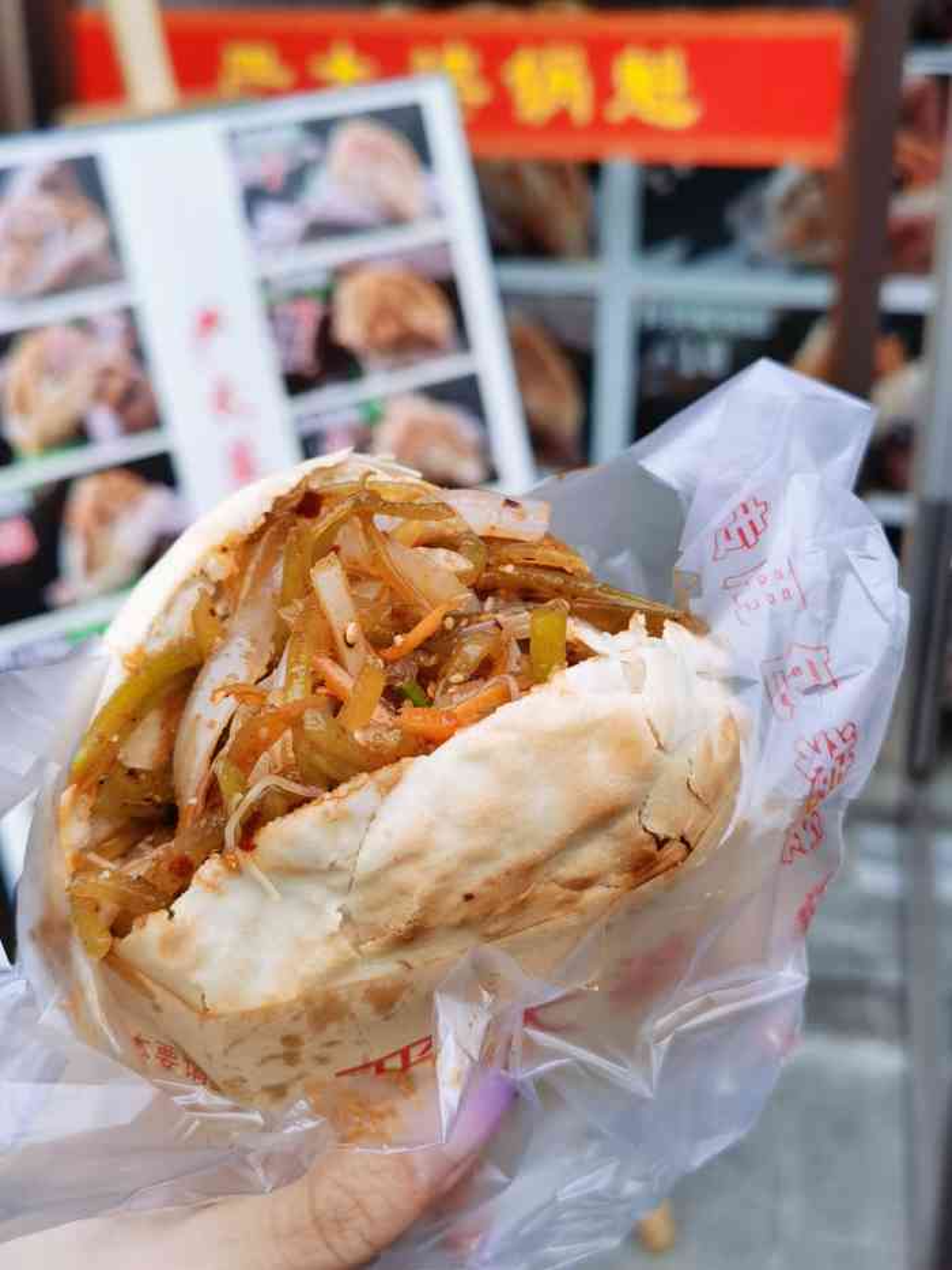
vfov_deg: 43.8
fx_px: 1576
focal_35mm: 43
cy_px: 635
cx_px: 476
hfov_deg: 33.6
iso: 50
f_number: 1.6
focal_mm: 5.56
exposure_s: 1/625
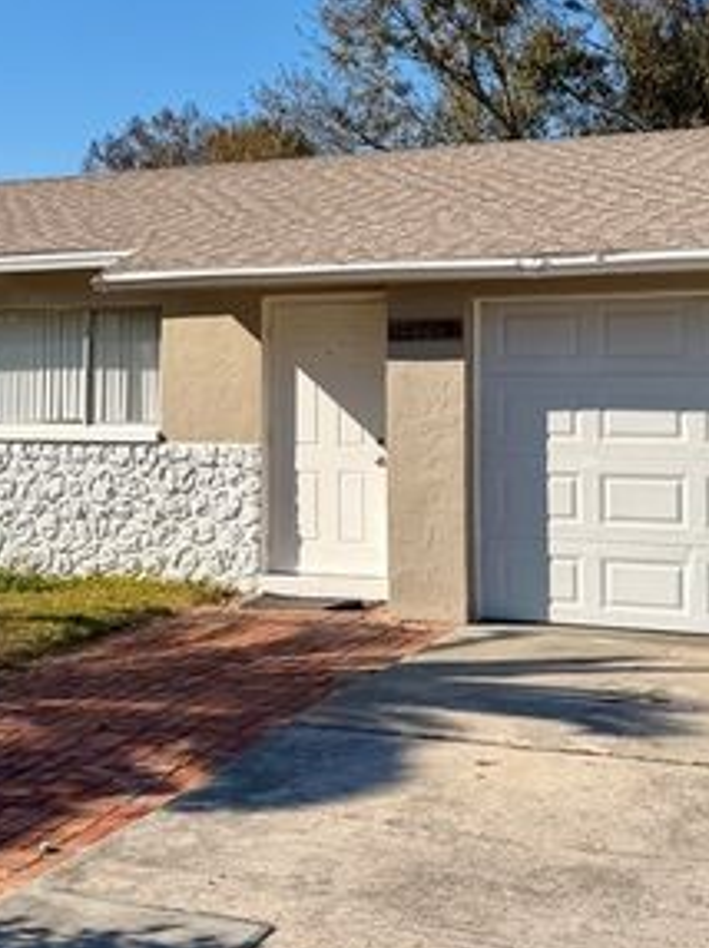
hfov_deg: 25.7
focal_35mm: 56
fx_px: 1532
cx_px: 169
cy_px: 346
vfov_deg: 34.2
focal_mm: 6.76
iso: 80
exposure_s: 1/6711
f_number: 1.78
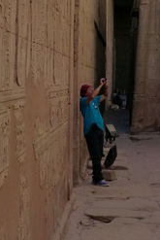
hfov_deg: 10.7
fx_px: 832
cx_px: 226
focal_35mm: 125
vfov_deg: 15.3
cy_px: -102
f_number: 3.2
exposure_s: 1/2000
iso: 400
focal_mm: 8.4
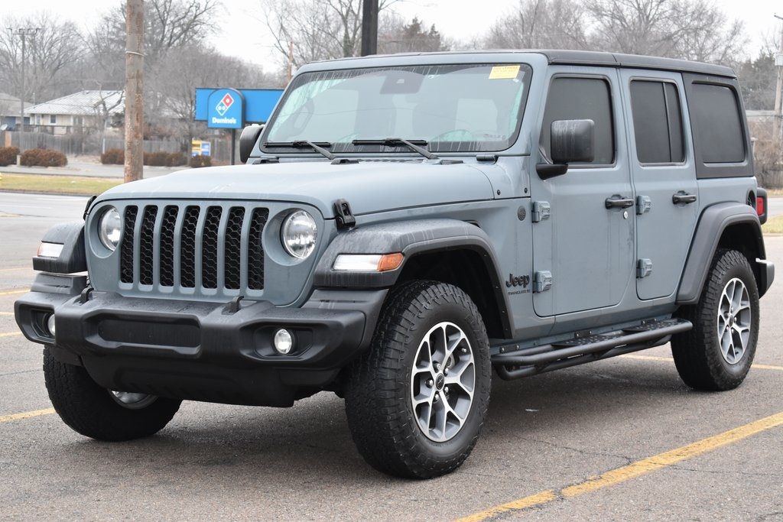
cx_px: 392
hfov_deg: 28.1
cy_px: 261
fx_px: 1566
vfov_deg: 18.9
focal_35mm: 72
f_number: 5.3
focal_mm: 48
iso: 1000
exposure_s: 1/60
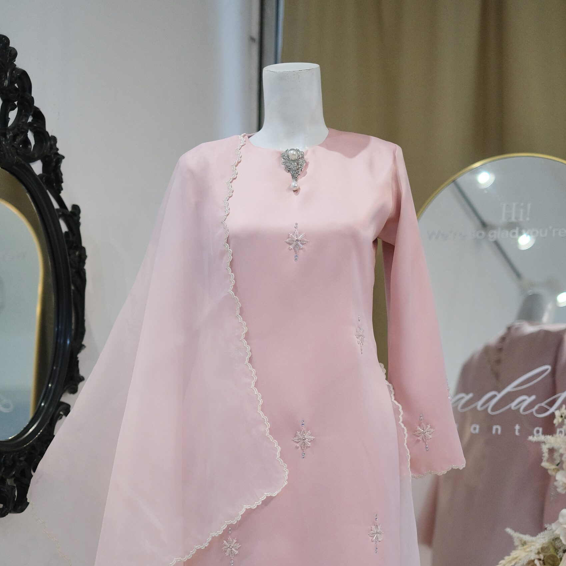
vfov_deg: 25.2
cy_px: 389
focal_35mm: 68
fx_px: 1258
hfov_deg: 25.4
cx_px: 285
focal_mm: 35
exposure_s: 1/1400
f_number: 1.4
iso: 1250
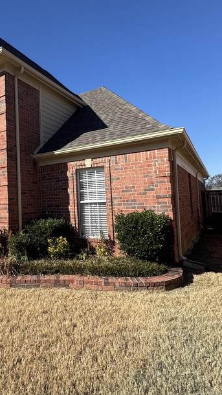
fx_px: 251
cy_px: 182
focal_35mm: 24
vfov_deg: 76.2
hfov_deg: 45.1
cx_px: 42
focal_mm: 2.22
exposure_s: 1/1449
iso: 50
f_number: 2.2
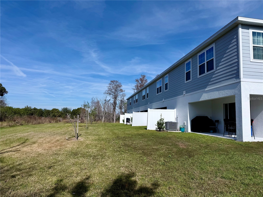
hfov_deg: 71.6
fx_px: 182
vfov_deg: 56.8
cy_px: 98
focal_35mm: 24
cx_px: 132
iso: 80
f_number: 1.78
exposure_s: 1/8130
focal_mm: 6.76
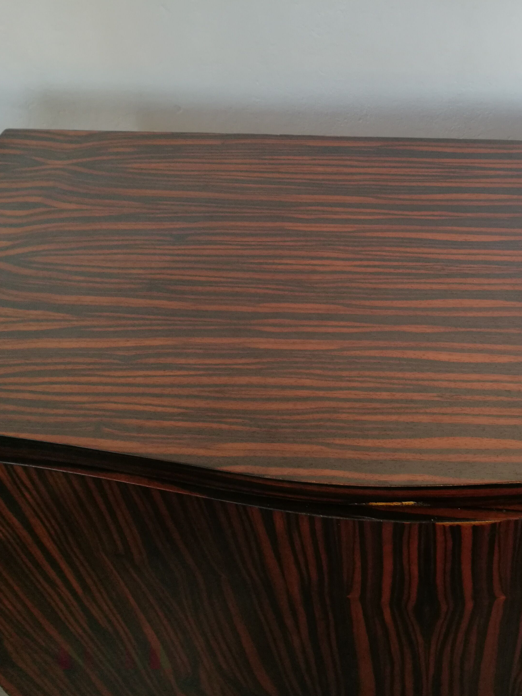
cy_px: 348
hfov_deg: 37.4
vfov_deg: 50.1
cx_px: 409
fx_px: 744
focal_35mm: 37
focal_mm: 4.5
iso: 200
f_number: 2.2
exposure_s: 1/30
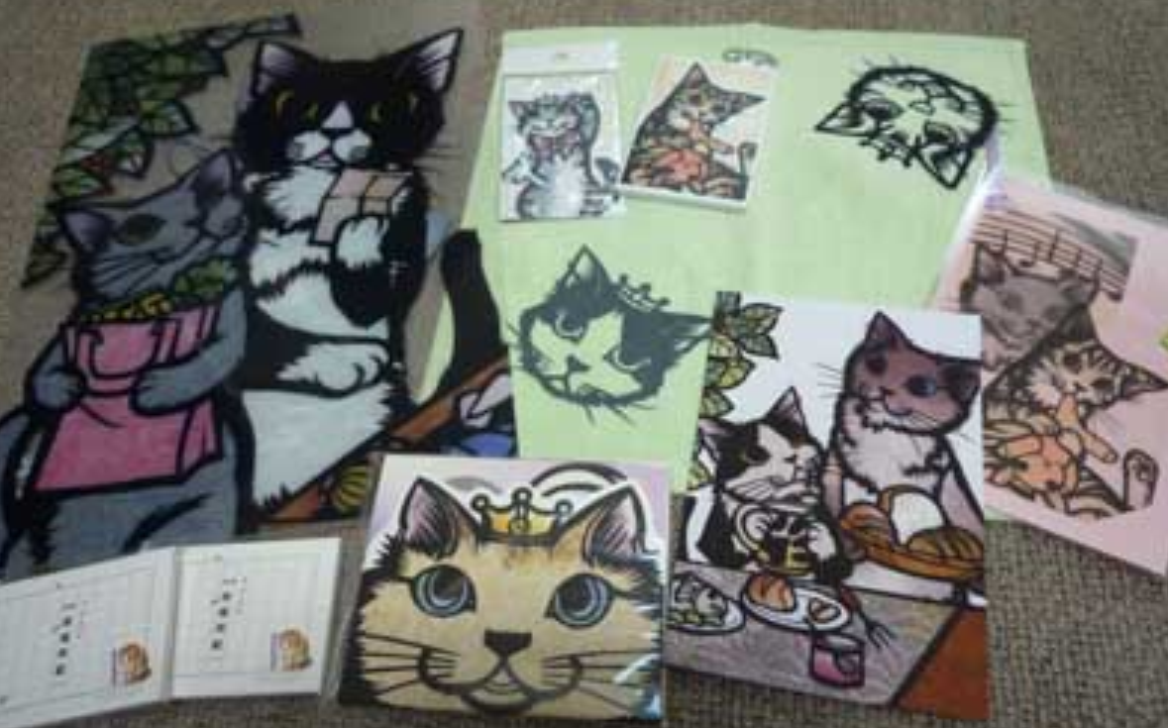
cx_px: 580
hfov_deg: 68.4
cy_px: 357
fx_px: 859
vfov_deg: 45.9
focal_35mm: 27
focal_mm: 4.4
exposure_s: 1/30
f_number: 2.8
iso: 320
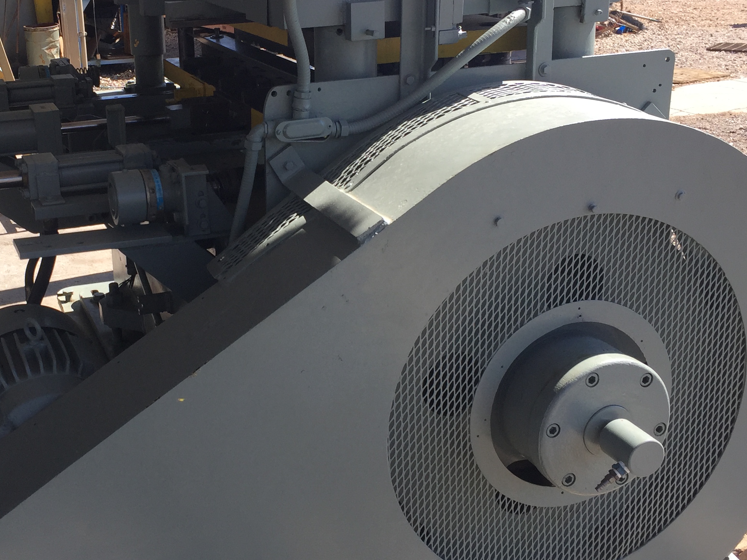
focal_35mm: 49
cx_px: 240
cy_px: 257
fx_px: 1057
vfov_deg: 29.7
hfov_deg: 38.4
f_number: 2.2
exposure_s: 1/648
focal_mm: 4.15
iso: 32
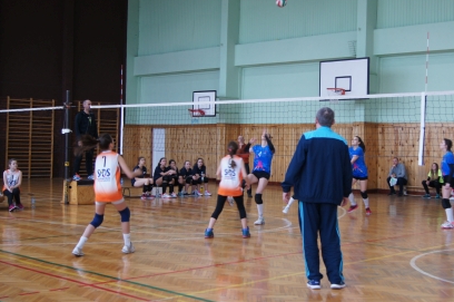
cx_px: 305
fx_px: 668
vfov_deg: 25.5
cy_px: 150
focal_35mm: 53
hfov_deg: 37.1
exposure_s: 1/40
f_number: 4
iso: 320
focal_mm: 24
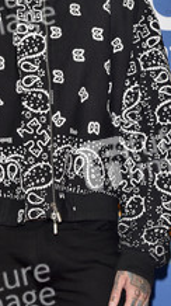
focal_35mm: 298
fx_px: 2411
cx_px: 24
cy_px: 87
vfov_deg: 7.2
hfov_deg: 4.1
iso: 1600
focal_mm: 155
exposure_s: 1/250
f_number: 6.3
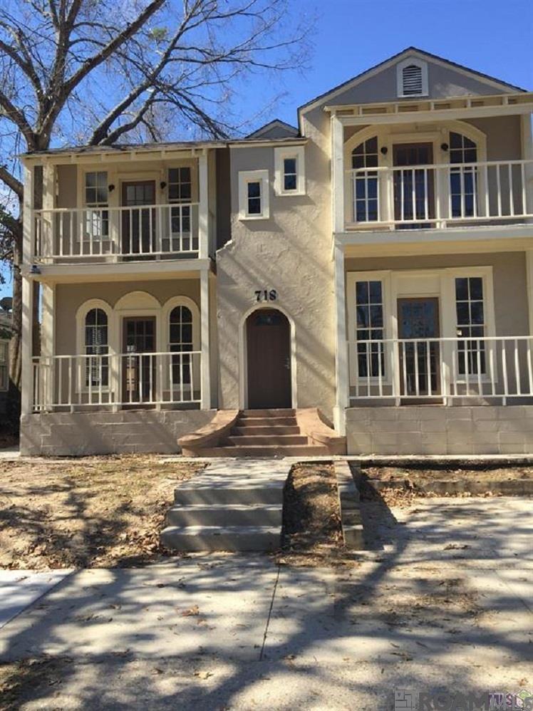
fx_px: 596
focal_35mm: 29
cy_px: 356
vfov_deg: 61.7
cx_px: 266
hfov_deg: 48.2
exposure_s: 1/1130
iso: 32
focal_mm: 4.15
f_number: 2.2
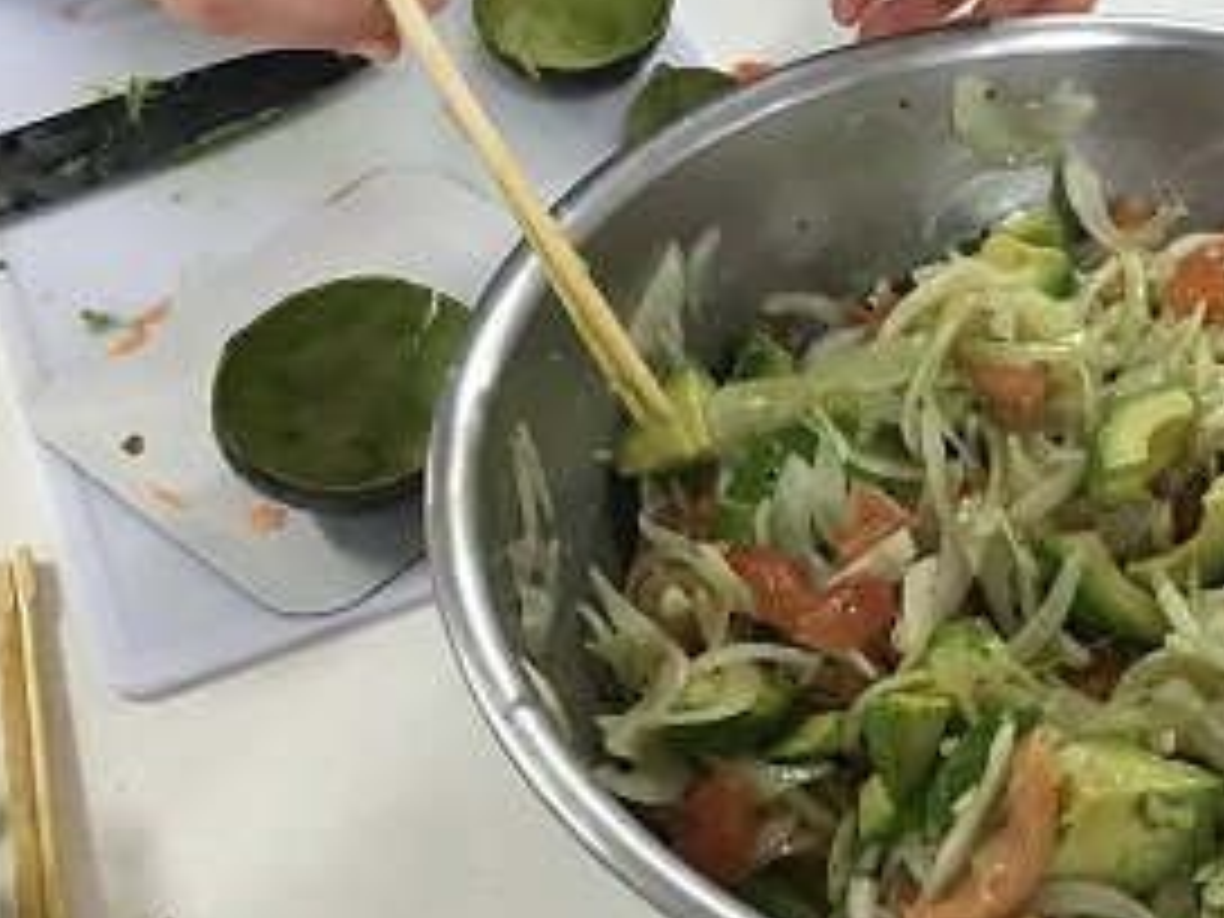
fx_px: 2015
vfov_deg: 25.6
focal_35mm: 57
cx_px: 1017
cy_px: 520
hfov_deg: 32.6
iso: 50
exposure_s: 1/30
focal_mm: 3.3
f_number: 2.4
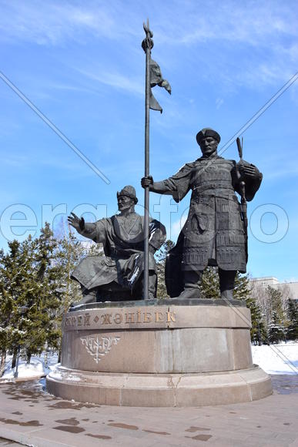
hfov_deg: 48.0
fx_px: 335
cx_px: 149
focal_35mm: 27
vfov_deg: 67.4
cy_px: 224
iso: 100
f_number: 8
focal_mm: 18
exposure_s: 1/250
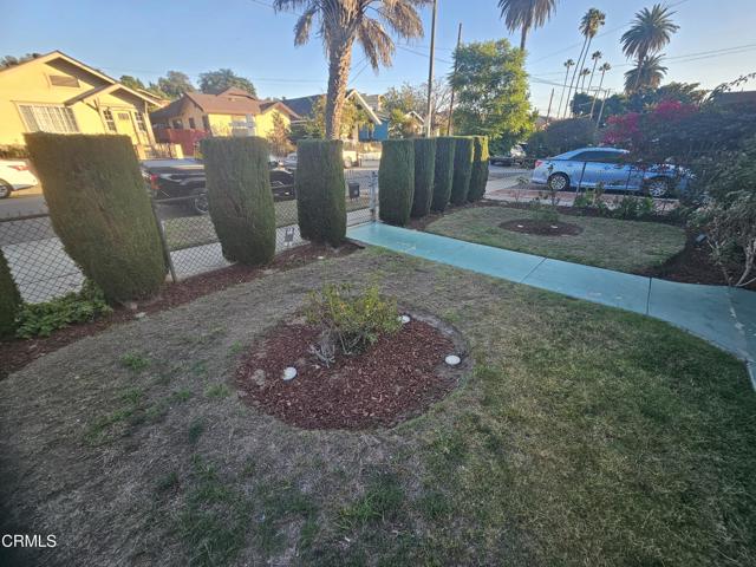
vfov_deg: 89.9
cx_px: 378
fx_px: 284
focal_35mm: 13
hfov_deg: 106.2
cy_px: 284
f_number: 2.2
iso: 50
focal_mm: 2.2
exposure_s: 1/240
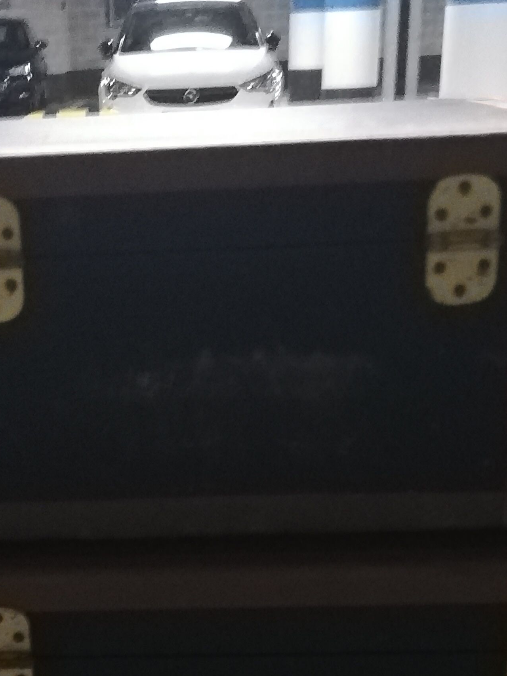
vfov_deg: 21.9
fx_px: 1582
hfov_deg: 17.8
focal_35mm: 81
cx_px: 7
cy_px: 858
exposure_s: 1/16.7
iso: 1000
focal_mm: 3.81
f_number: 2.2
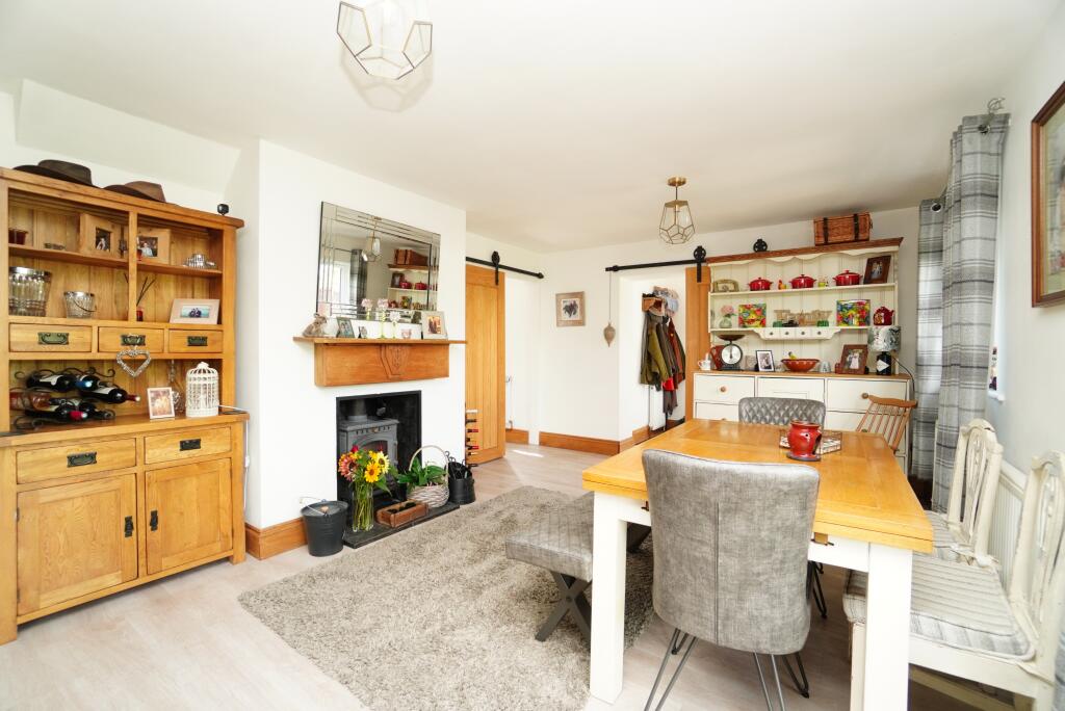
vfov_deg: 77.4
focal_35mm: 15
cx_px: 532
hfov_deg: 100.4
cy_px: 356
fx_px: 444
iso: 640
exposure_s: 1/60
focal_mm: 10
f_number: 4.5
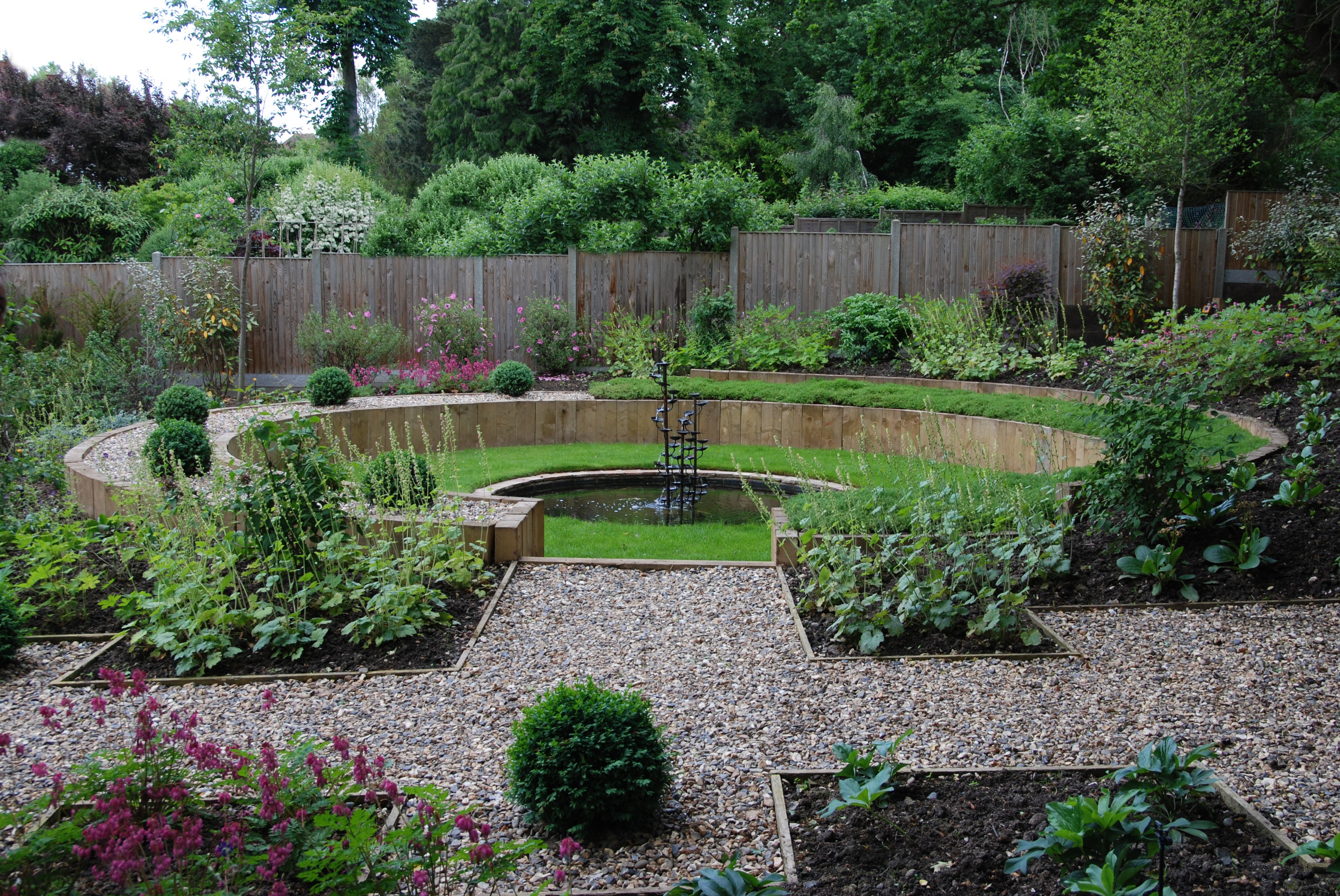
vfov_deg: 34.3
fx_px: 1453
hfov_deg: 49.5
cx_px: 670
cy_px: 448
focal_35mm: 39
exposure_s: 1/100
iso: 200
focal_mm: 26
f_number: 5
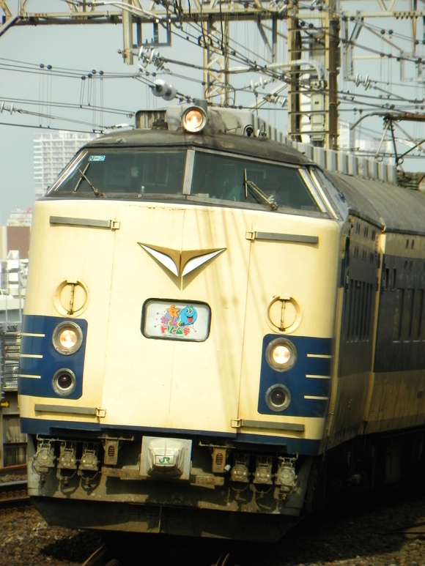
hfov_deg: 2.5
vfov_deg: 3.3
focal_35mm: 604
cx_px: 212
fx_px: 9885
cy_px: 283
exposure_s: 1/358
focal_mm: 107.6
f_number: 8
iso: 160
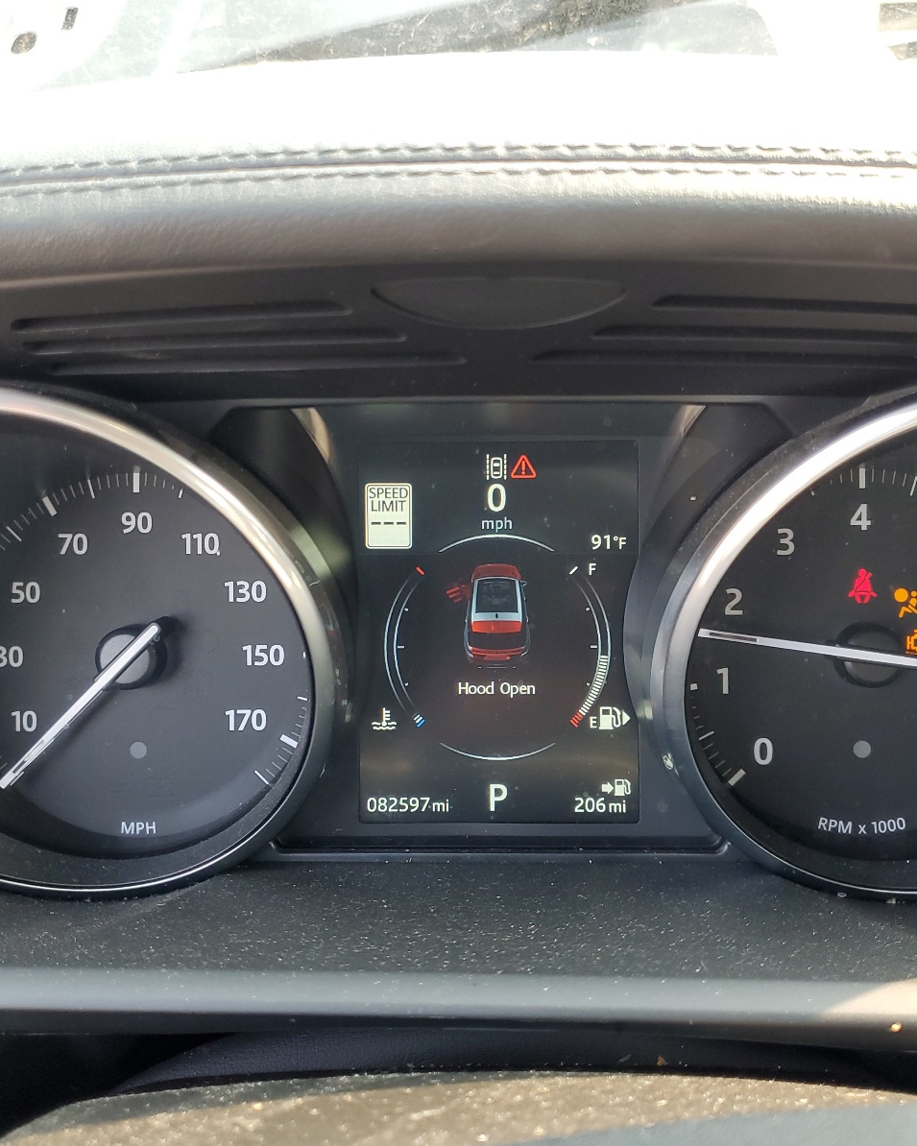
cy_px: 571
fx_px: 1154
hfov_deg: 43.3
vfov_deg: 52.8
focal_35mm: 34
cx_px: 482
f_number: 1.5
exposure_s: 1/120
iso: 62
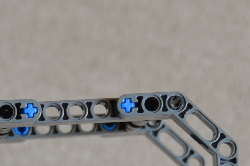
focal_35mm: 225
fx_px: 1559
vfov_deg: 6.0
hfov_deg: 9.1
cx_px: 42
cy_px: 275
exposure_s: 1/40
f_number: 4.2
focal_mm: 34
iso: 100
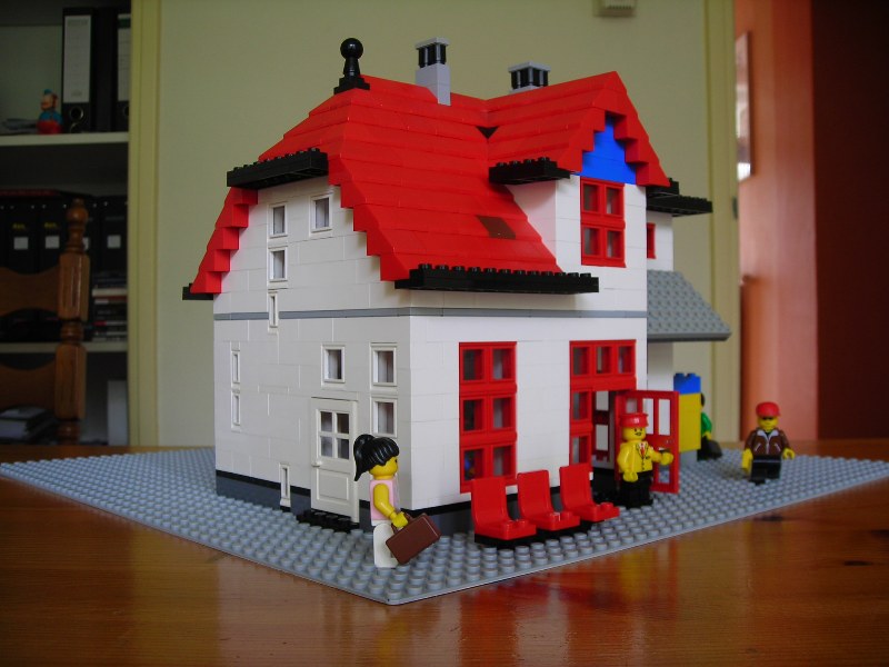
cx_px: 444
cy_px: 334
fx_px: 976
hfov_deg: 49.0
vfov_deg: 37.7
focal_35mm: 38
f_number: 3.2
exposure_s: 1/7.9
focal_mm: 6.3
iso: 50
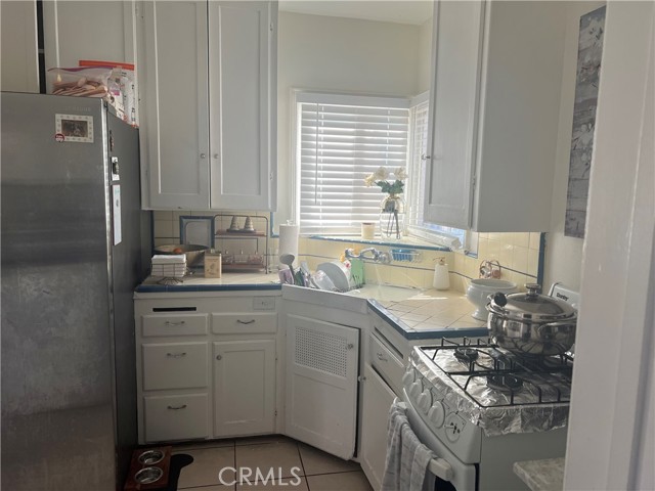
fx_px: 492
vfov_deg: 53.1
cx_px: 328
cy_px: 246
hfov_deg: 67.3
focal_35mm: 26
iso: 80
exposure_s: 1/120
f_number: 1.5
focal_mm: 5.7
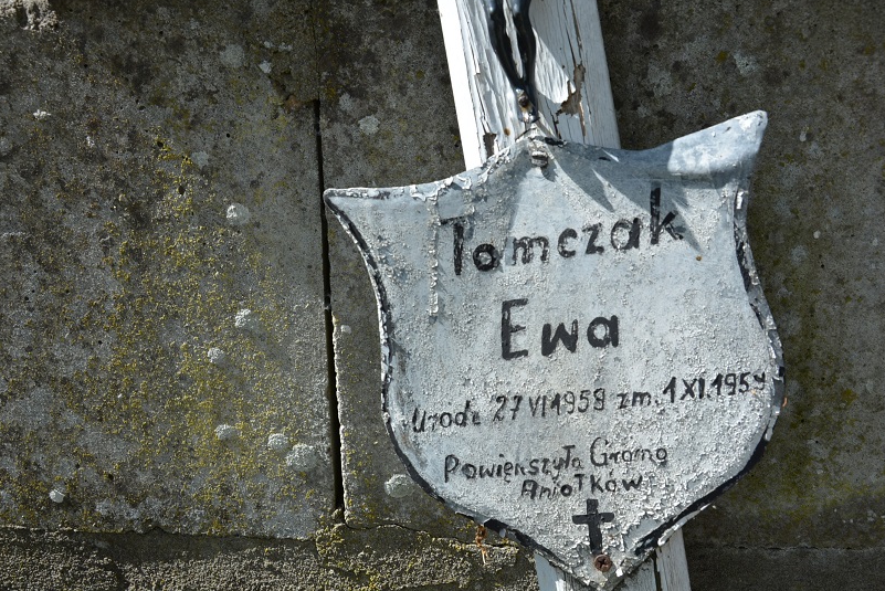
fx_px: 910
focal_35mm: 37
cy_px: 326
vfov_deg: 36.0
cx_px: 474
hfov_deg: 51.8
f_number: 7.1
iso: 100
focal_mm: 22
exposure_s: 1/160
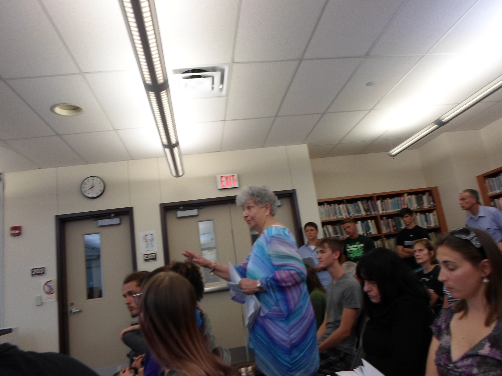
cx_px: 251
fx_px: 363
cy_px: 188
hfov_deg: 69.4
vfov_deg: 54.9
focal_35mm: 25
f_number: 2.5
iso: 120
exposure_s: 1/30
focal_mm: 4.5
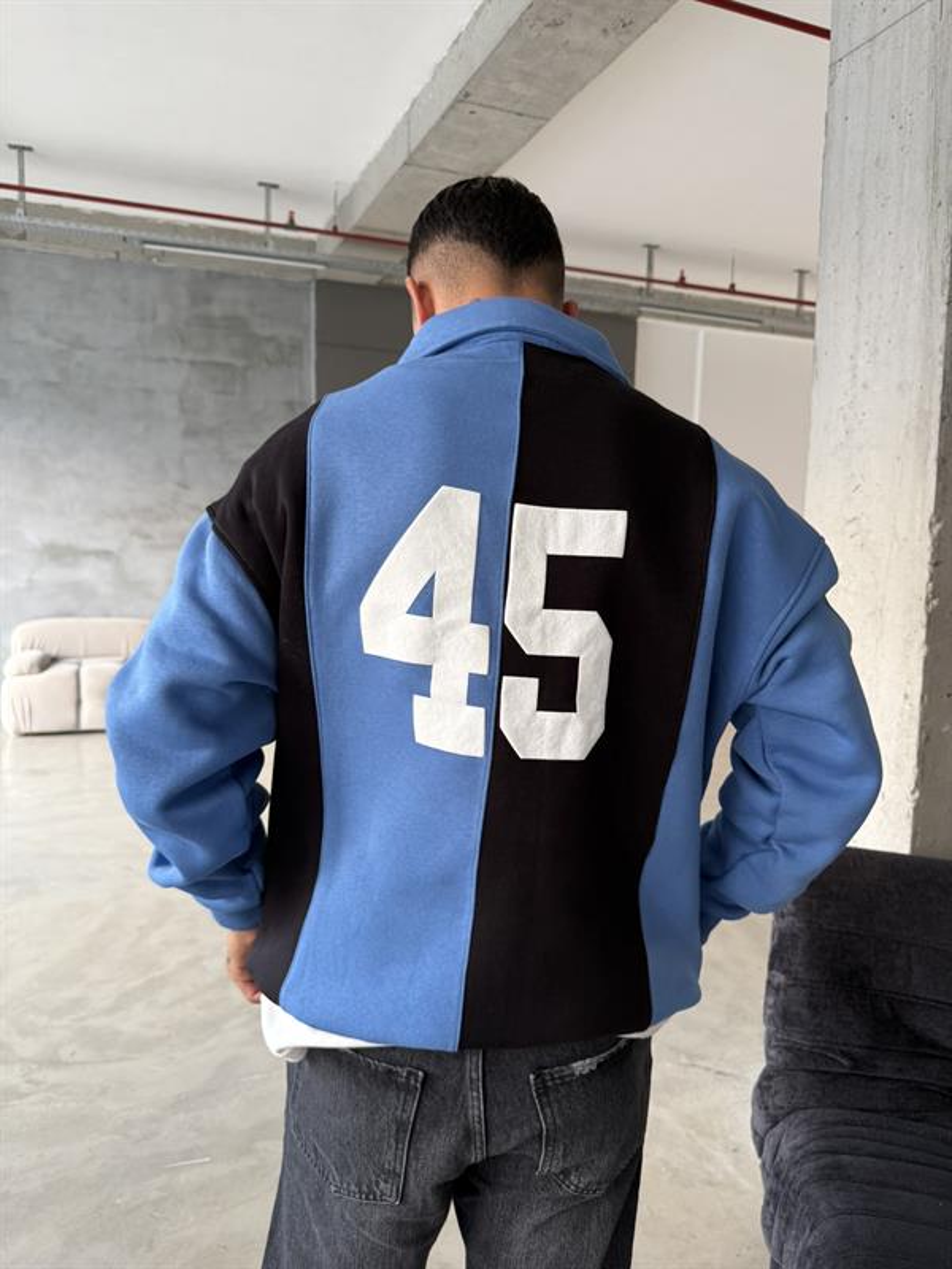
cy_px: 634
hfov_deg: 56.8
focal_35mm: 24
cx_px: 476
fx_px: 880
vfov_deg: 71.6
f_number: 1.78
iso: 100
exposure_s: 1/121
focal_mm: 6.76
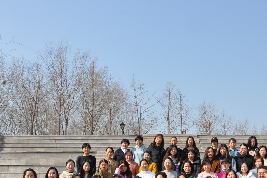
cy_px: 153
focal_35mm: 49
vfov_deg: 26.7
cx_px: 175
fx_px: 363
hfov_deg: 40.0
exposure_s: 1/160
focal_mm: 18
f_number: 13
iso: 200
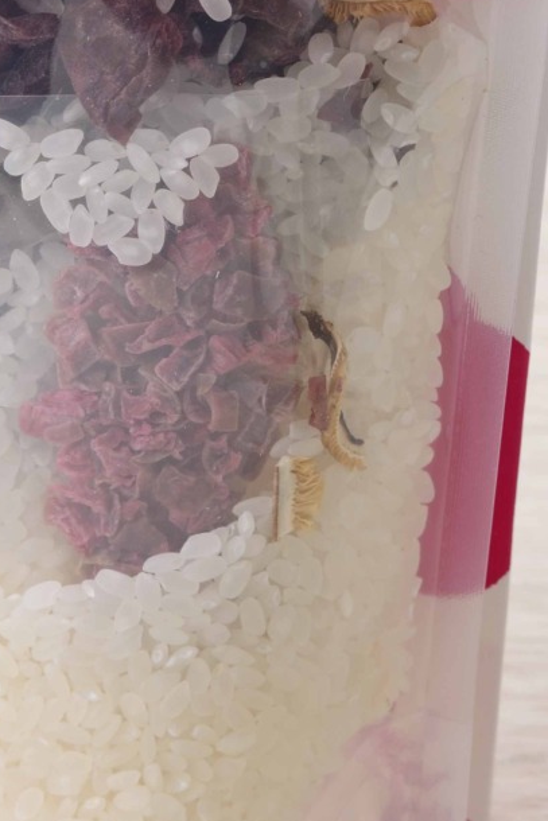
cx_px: 112
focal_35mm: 320
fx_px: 7302
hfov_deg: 4.3
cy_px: 164
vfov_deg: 6.4
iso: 100
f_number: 14
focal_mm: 105
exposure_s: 1/60
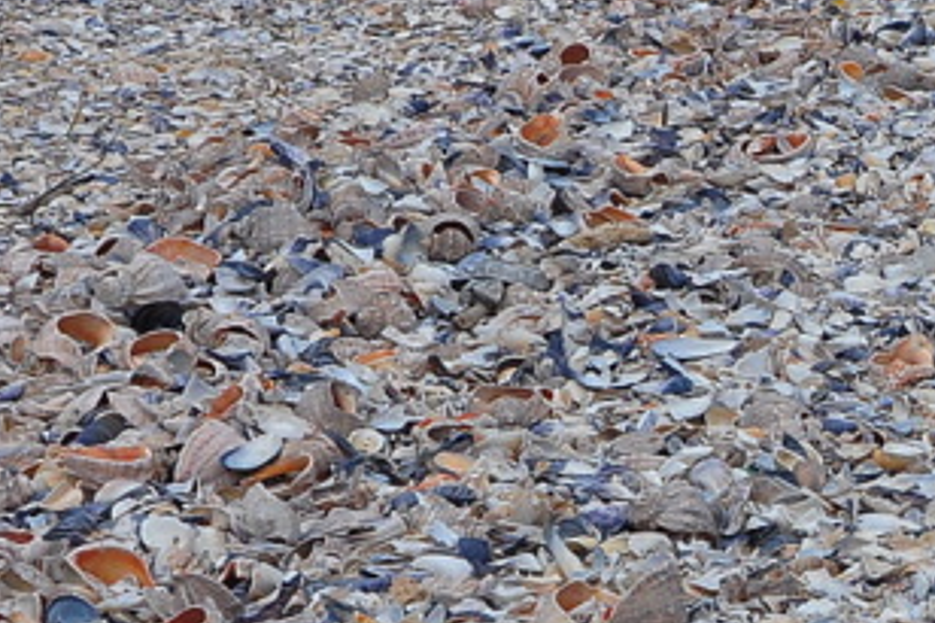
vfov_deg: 7.3
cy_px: 603
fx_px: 4854
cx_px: 1609
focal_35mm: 187
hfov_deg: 10.4
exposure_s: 1/640
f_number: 13
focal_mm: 32
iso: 400
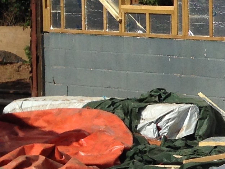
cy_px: 70
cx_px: 489
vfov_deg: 8.6
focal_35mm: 172
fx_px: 1118
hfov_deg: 10.3
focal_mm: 4.12
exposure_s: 1/3012
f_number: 2.4
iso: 50
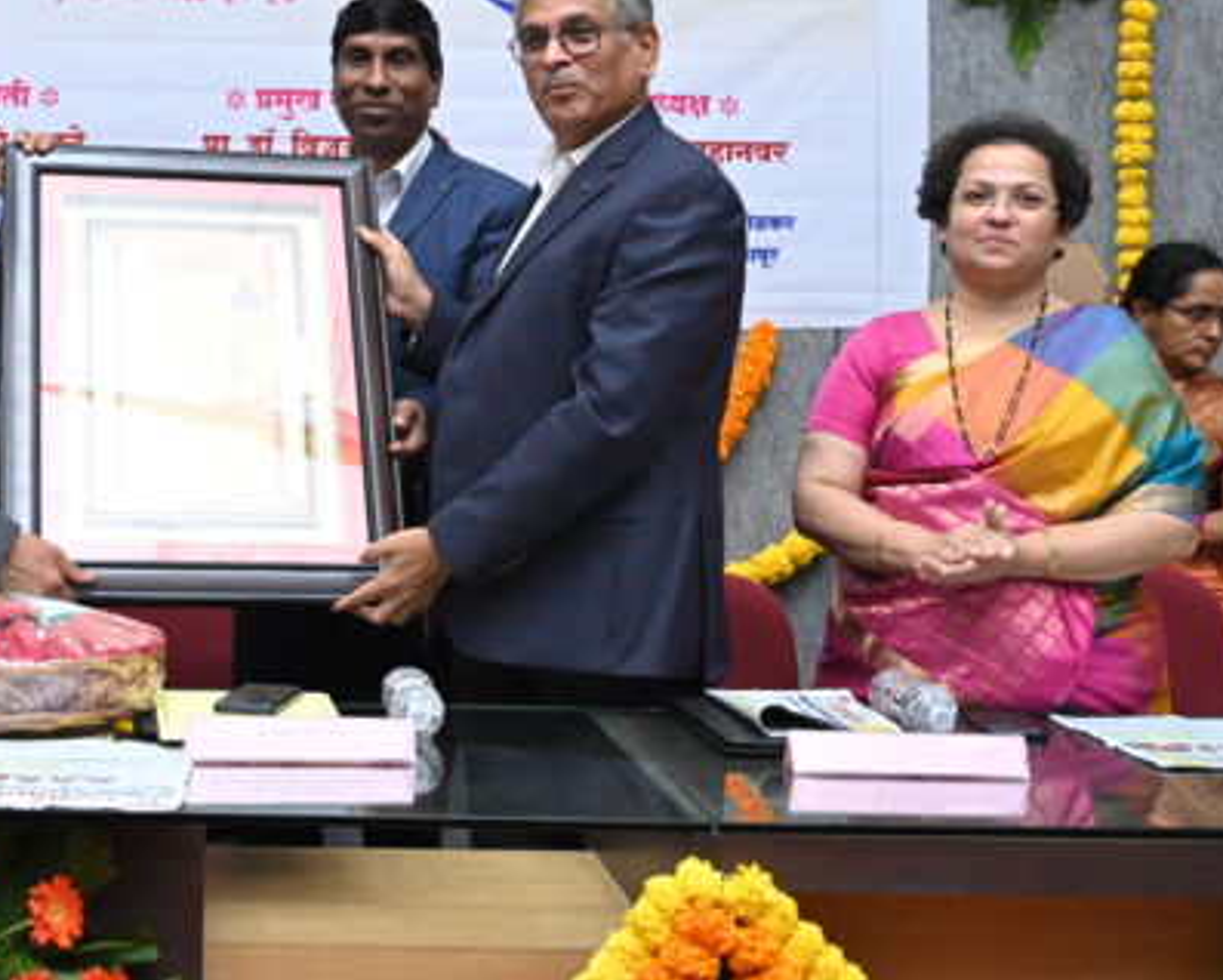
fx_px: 2245
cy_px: 225
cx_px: 228
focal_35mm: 62
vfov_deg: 24.3
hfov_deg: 29.7
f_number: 4.5
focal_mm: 35
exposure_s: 1/160
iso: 1250
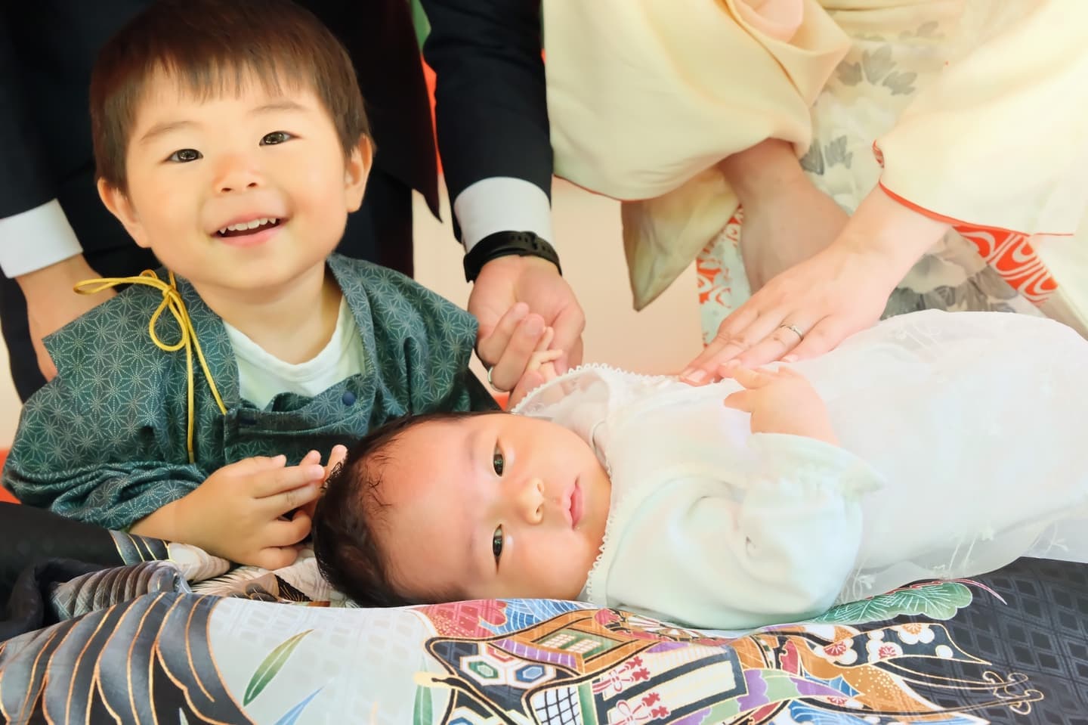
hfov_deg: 44.5
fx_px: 1329
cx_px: 544
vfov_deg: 30.5
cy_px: 362
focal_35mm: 44
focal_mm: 29.2
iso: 3200
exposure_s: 1/80
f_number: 5.6
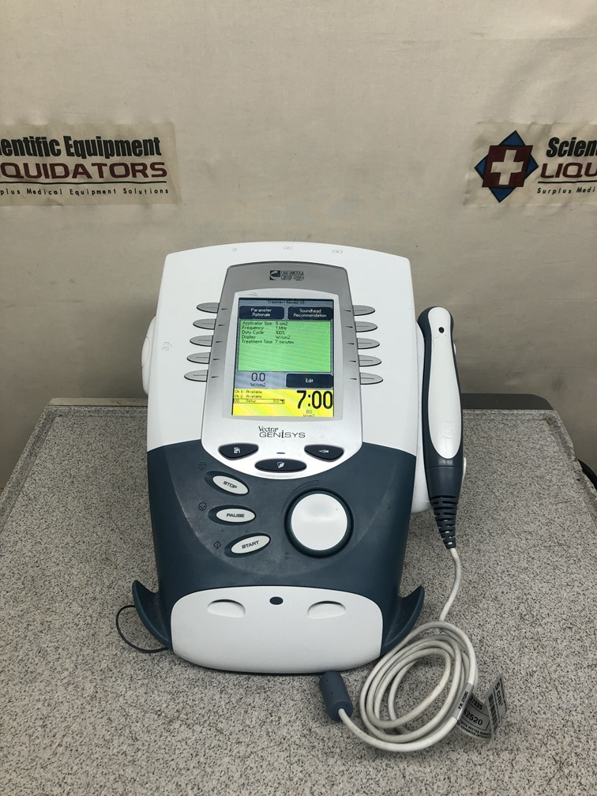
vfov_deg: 63.4
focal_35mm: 28
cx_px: 298
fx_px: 644
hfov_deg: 49.7
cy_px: 398
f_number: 1.8
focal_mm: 3.99
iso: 50
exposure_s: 1/120
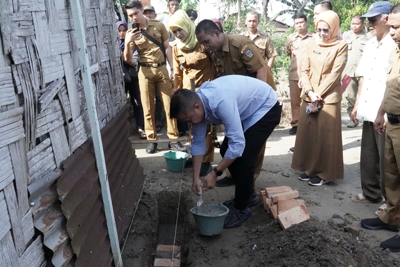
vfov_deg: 36.9
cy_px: 134
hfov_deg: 53.1
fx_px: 400
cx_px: 200
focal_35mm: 36
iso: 20000
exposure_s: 1/2500
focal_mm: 24
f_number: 14
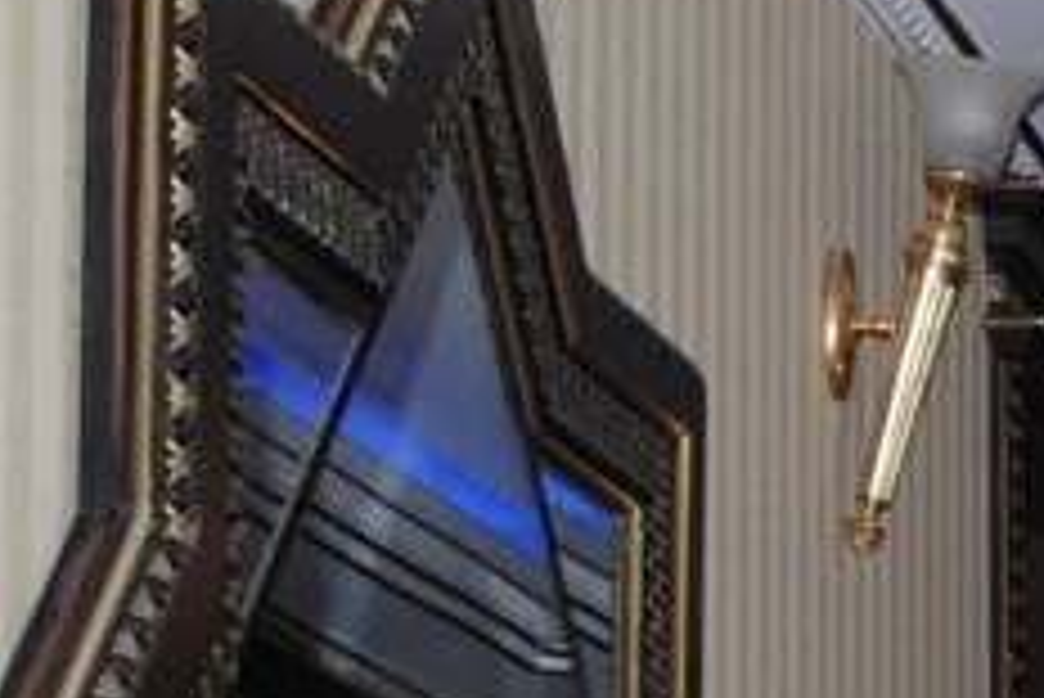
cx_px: 1996
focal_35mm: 178
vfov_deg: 7.4
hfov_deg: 10.7
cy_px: 1373
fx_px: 5165
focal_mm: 24
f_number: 4.5
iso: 200
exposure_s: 1/60
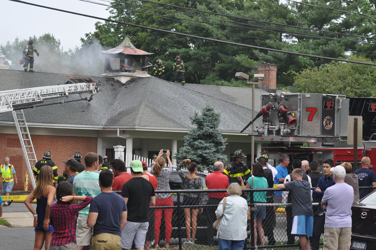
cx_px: 188
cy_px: 125
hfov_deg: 19.5
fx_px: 1095
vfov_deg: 13.0
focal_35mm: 105
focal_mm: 70
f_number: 5.6
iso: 320
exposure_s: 1/500
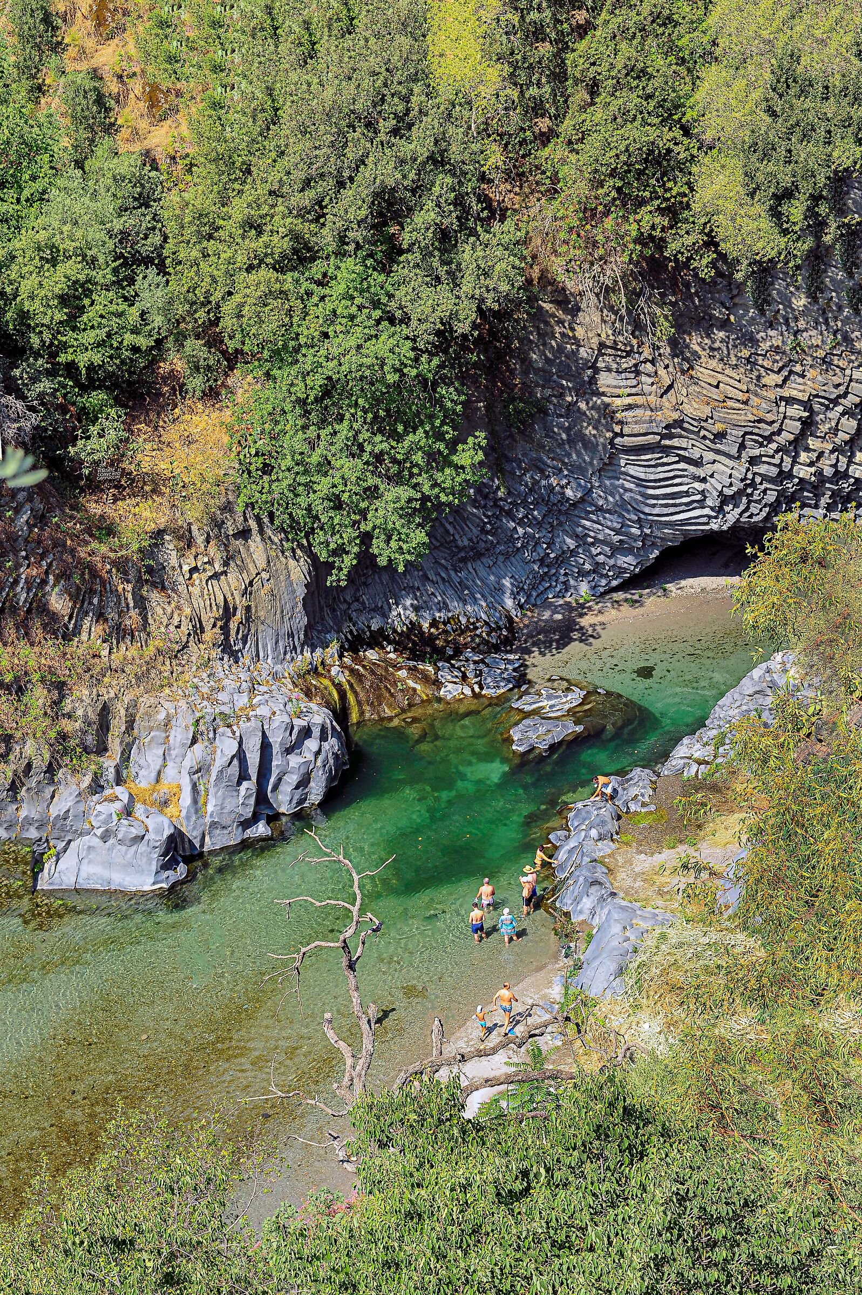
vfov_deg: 28.9
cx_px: 431
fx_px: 2517
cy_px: 648
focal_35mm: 70
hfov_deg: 19.4
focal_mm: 70
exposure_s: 1/160
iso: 250
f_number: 10
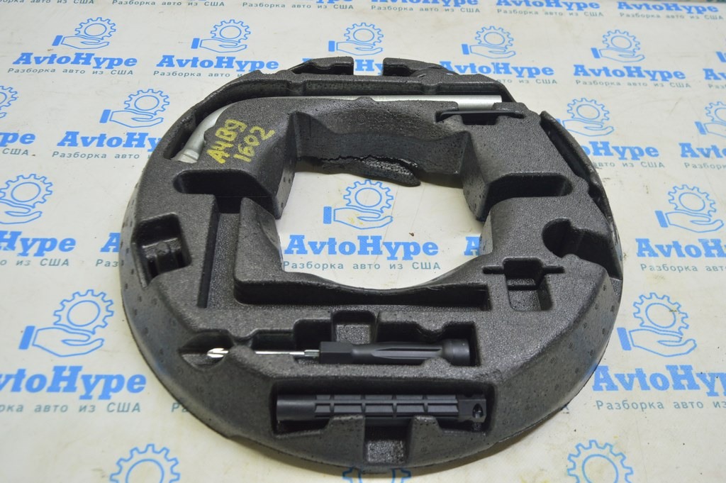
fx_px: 665
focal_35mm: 33
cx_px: 363
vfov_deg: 39.9
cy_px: 242
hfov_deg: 57.3
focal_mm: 22
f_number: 5.6
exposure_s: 1/20
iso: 400
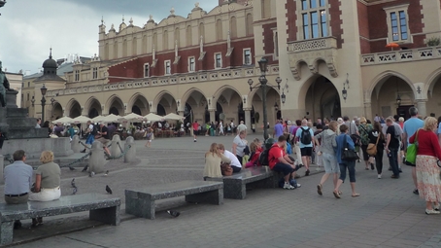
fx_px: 421
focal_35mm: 36
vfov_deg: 31.9
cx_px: 207
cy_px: 50
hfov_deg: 55.3
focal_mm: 4.4
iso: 160
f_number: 2.8
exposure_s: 1/500
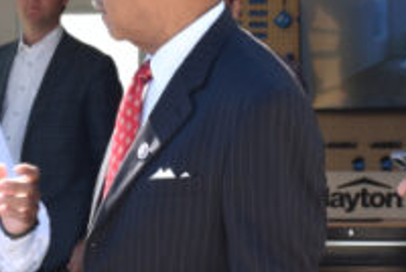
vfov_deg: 5.8
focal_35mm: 238
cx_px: 173
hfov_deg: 8.7
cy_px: 121
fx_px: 2683
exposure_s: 1/60
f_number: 8
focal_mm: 31
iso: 100
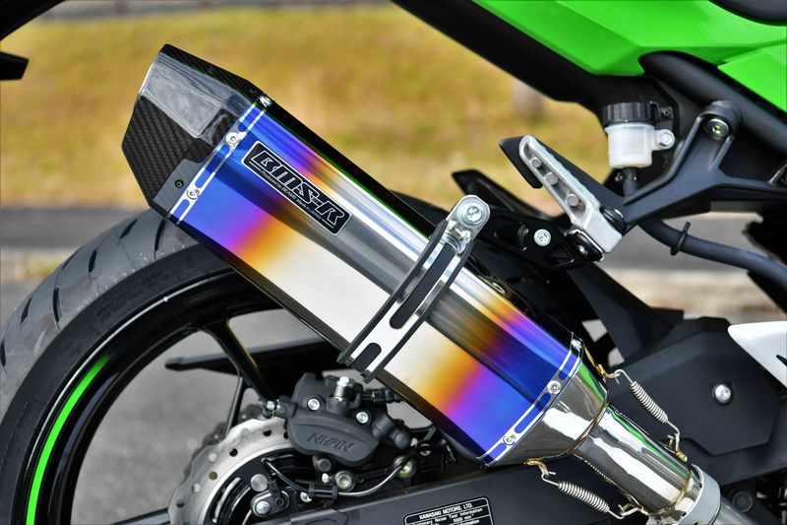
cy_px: 262
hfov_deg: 28.8
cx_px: 394
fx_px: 1530
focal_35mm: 70
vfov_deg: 19.4
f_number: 5.6
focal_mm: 70
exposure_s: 1/1600
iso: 1000
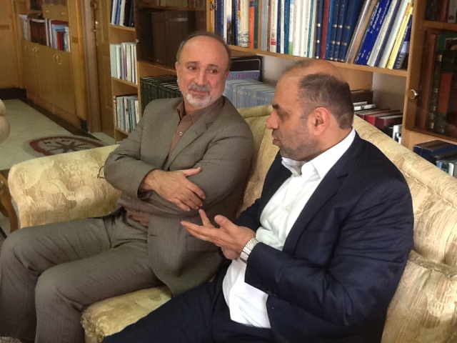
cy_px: 172
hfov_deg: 42.9
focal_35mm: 44
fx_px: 581
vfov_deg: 32.9
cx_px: 228
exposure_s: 1/30
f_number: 2.4
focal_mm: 2.03
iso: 80
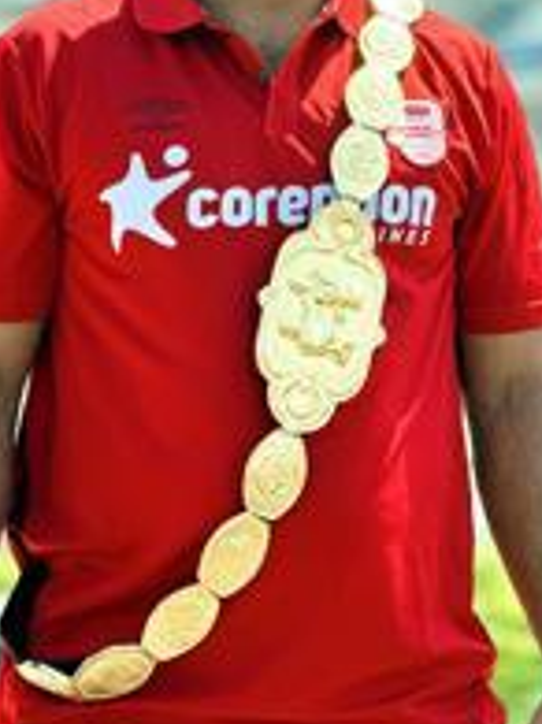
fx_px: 3386
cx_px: 236
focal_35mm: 162
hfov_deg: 9.2
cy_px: 0
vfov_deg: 12.1
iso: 32
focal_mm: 9
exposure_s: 1/544
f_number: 2.8
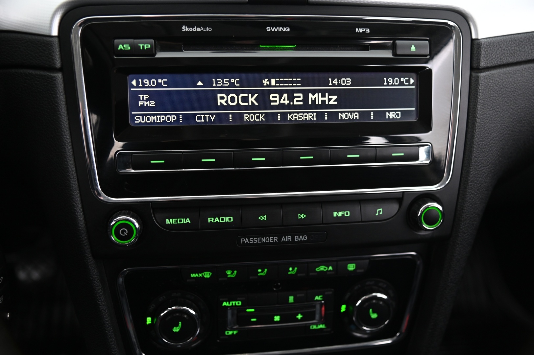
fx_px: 593
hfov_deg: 48.5
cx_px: 267
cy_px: 178
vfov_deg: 33.3
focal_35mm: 40
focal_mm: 40
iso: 2000
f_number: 4
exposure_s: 1/13
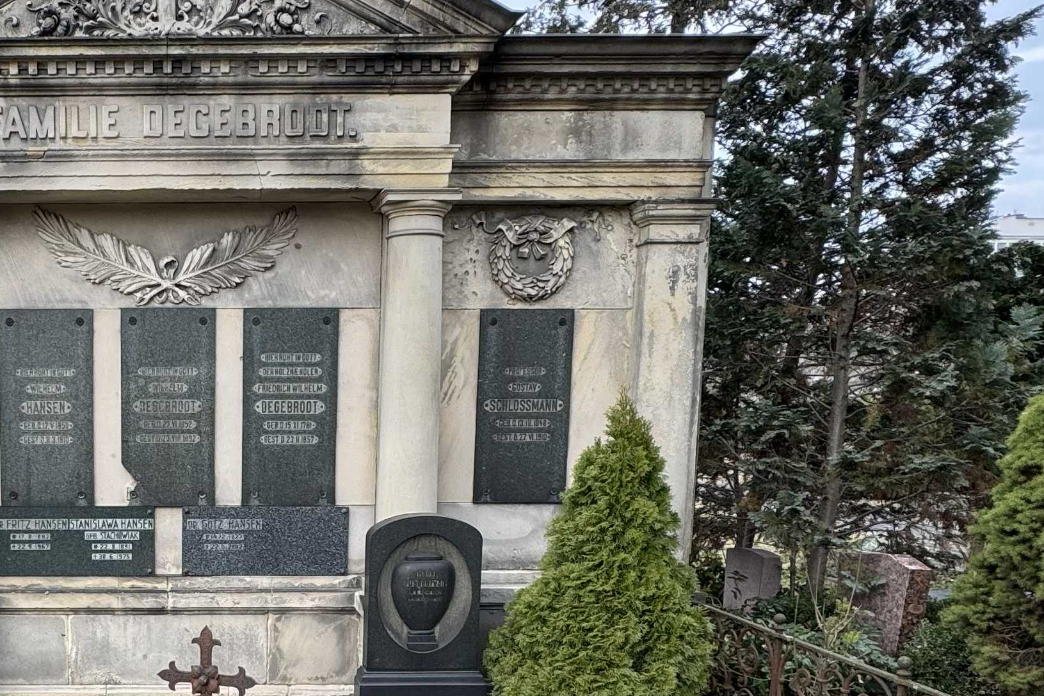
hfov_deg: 48.8
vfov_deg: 35.9
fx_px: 1044
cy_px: 531
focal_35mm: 36
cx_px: 152
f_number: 2.2
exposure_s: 1/123
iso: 40
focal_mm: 2.22
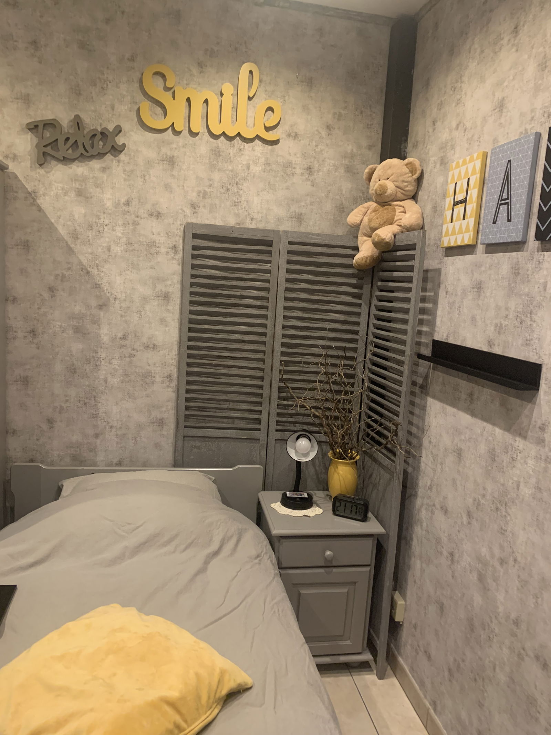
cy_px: 368
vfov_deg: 67.3
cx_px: 276
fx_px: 552
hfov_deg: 53.1
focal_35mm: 26
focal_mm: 4.25
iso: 400
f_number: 1.8
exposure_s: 1/51
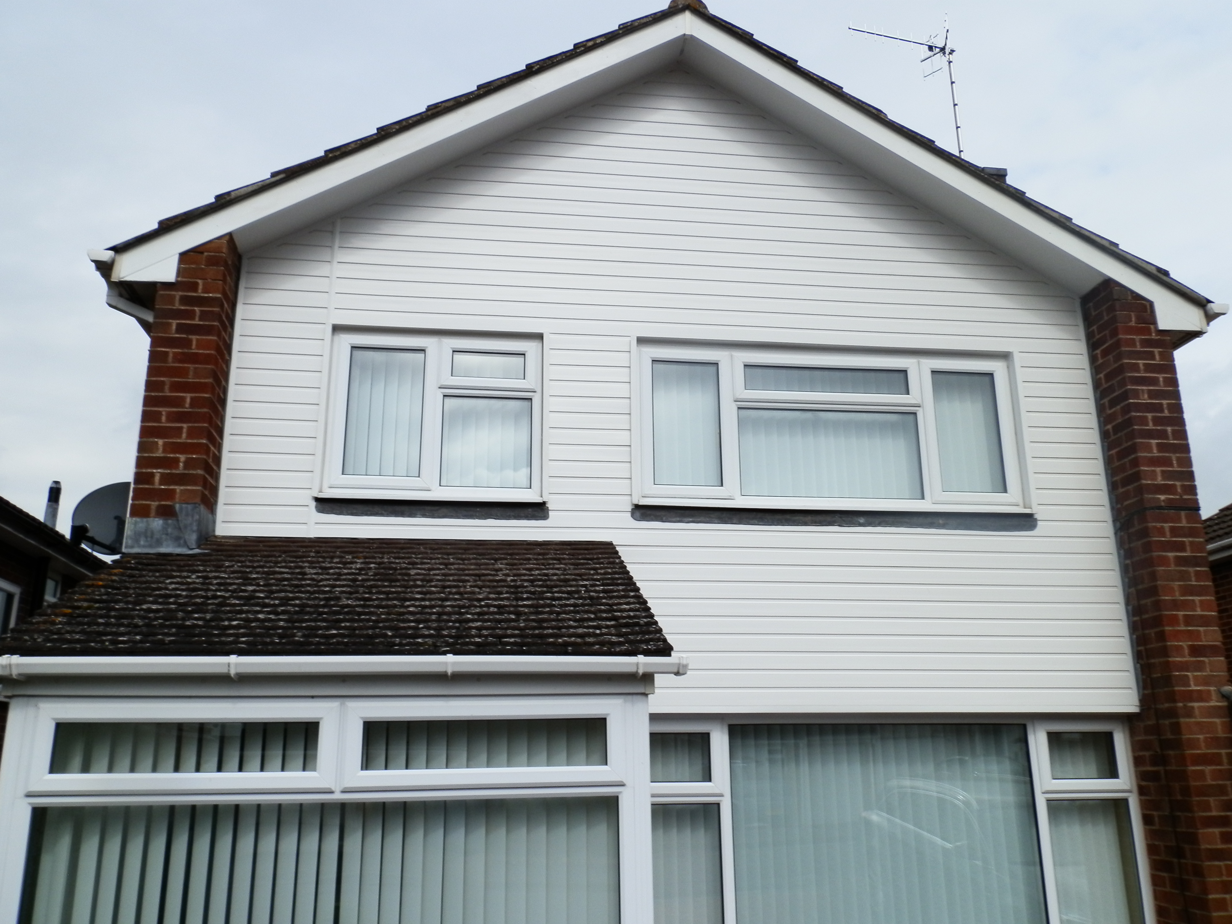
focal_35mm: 28
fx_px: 997
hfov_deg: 63.4
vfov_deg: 49.7
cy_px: 462
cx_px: 616
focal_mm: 5
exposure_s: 1/125
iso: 64
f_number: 9.3
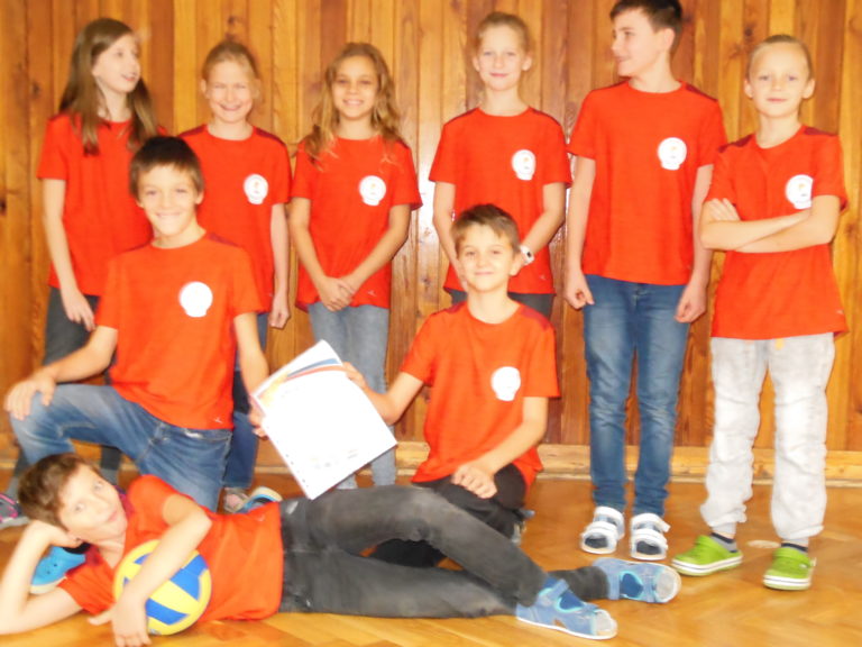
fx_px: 1245
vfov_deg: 29.1
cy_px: 324
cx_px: 431
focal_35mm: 50
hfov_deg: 38.2
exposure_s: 1/60
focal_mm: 8.9
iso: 1600
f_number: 4
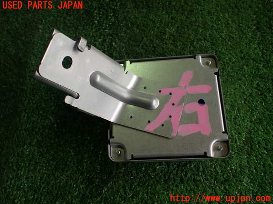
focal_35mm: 30
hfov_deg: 60.0
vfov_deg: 46.8
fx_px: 237
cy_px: 102
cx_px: 136
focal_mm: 5.4
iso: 125
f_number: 2.3
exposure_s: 1/125
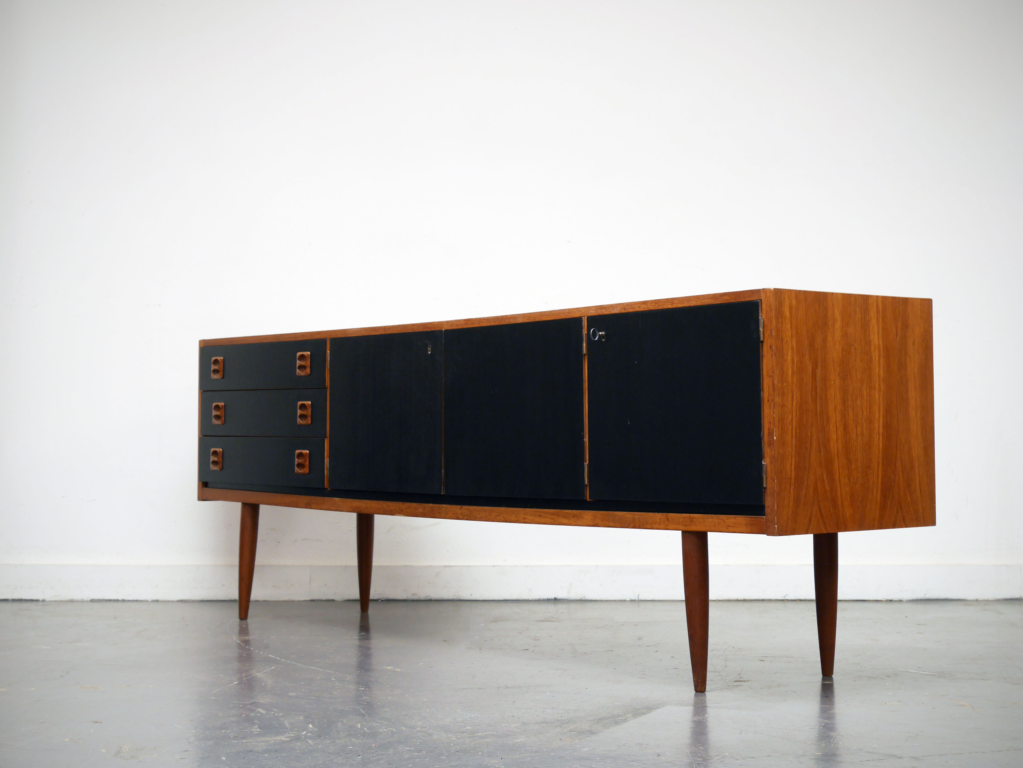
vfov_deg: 26.1
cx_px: 512
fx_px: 1656
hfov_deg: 34.3
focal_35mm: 56
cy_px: 384
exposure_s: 1/60
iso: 500
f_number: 5.6
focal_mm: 28
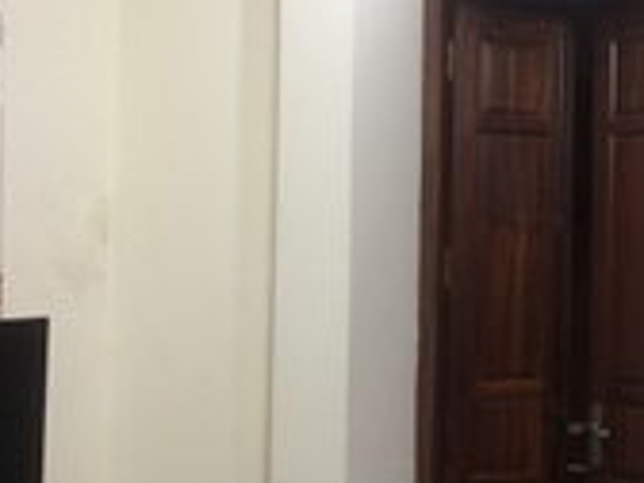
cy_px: 257
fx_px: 1284
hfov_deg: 26.2
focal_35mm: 69
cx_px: 690
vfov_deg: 21.3
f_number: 2.2
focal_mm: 4.15
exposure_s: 1/17
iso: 125
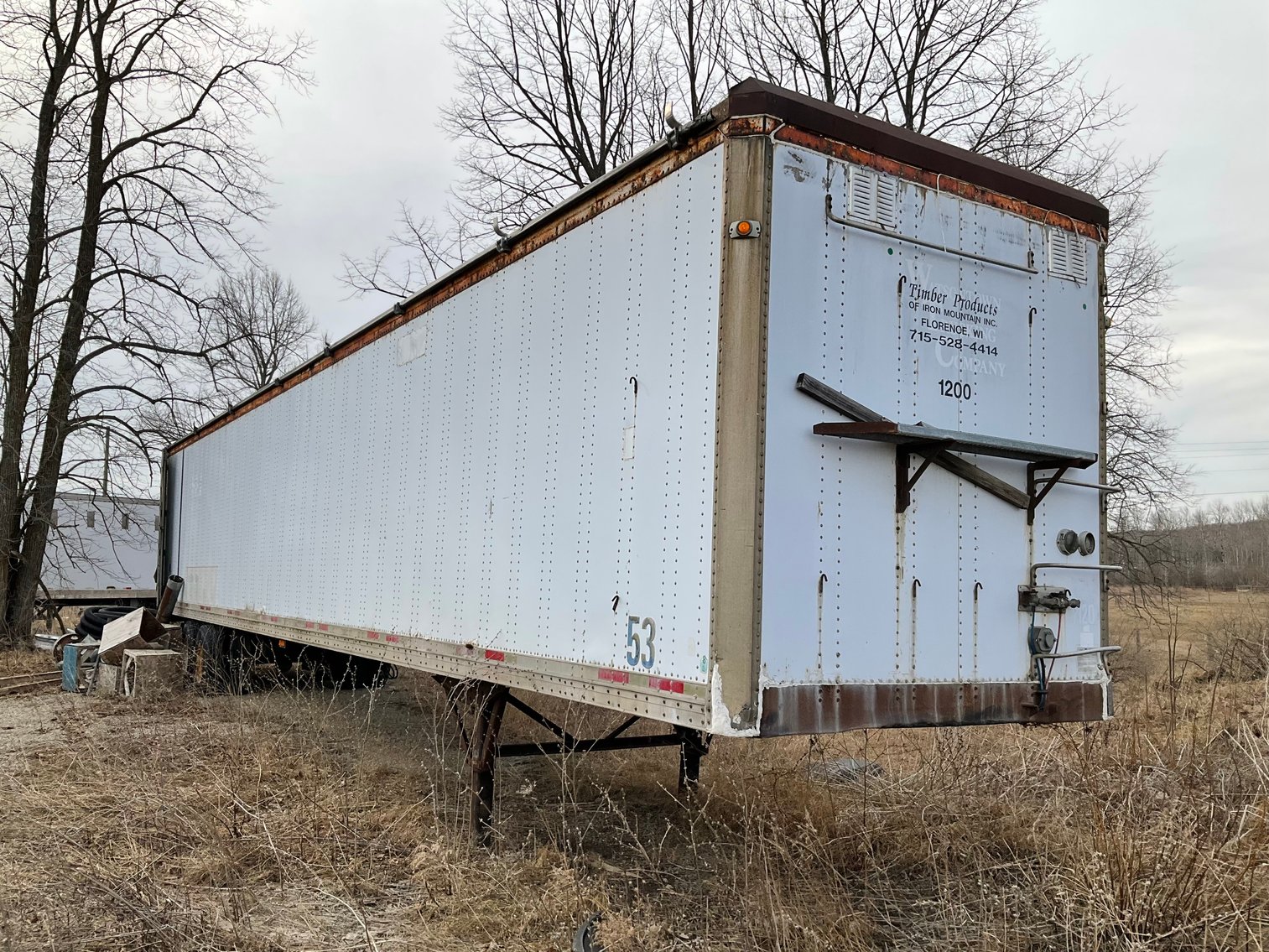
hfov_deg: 61.7
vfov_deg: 48.2
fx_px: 1063
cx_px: 634
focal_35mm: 29
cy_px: 476
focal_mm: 3
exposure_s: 1/1675
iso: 25
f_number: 1.8
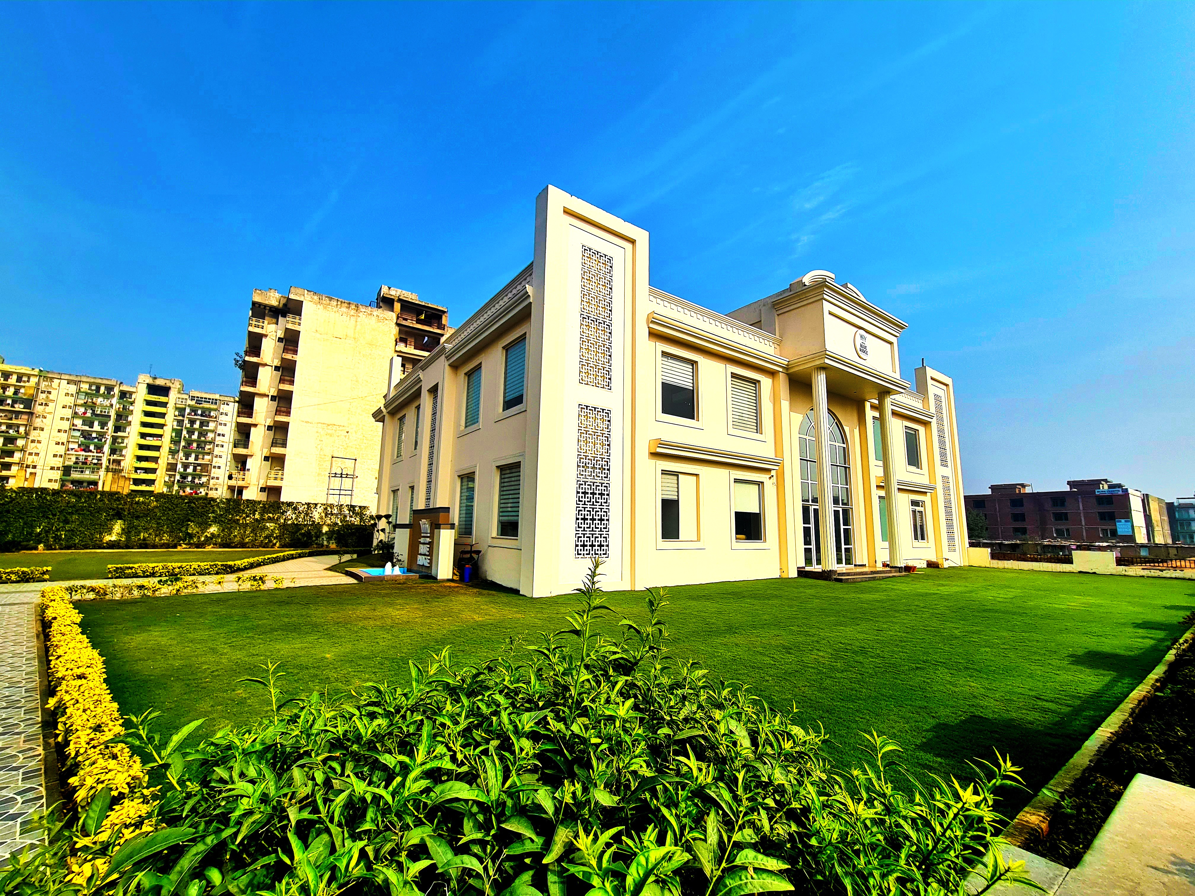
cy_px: 448
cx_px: 598
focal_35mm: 13
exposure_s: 1/3072
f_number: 2.2
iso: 50
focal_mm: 2.2
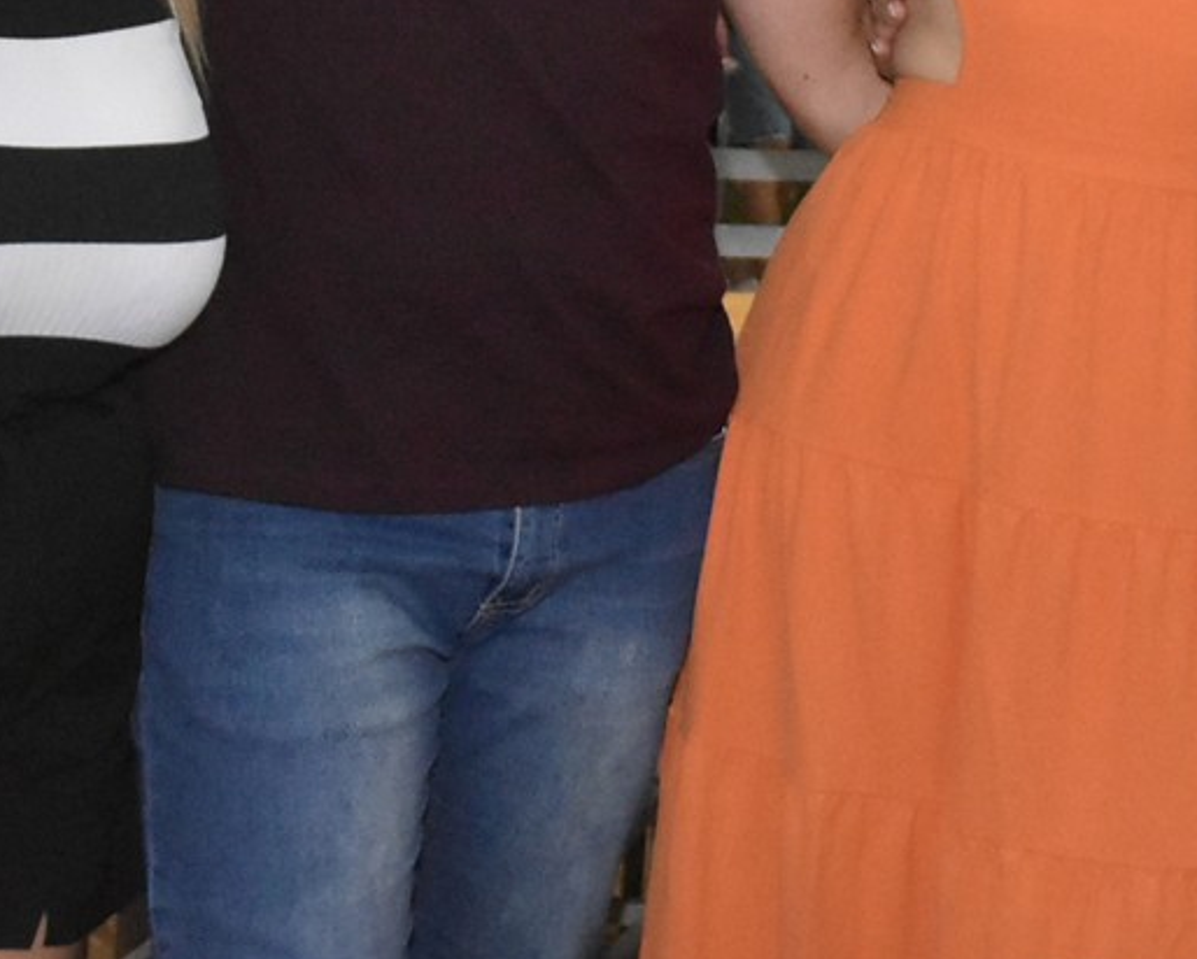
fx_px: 4184
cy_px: -116
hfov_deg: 16.1
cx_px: 1107
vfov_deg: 12.8
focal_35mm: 118
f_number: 5
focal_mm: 24
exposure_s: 1/80
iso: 5000
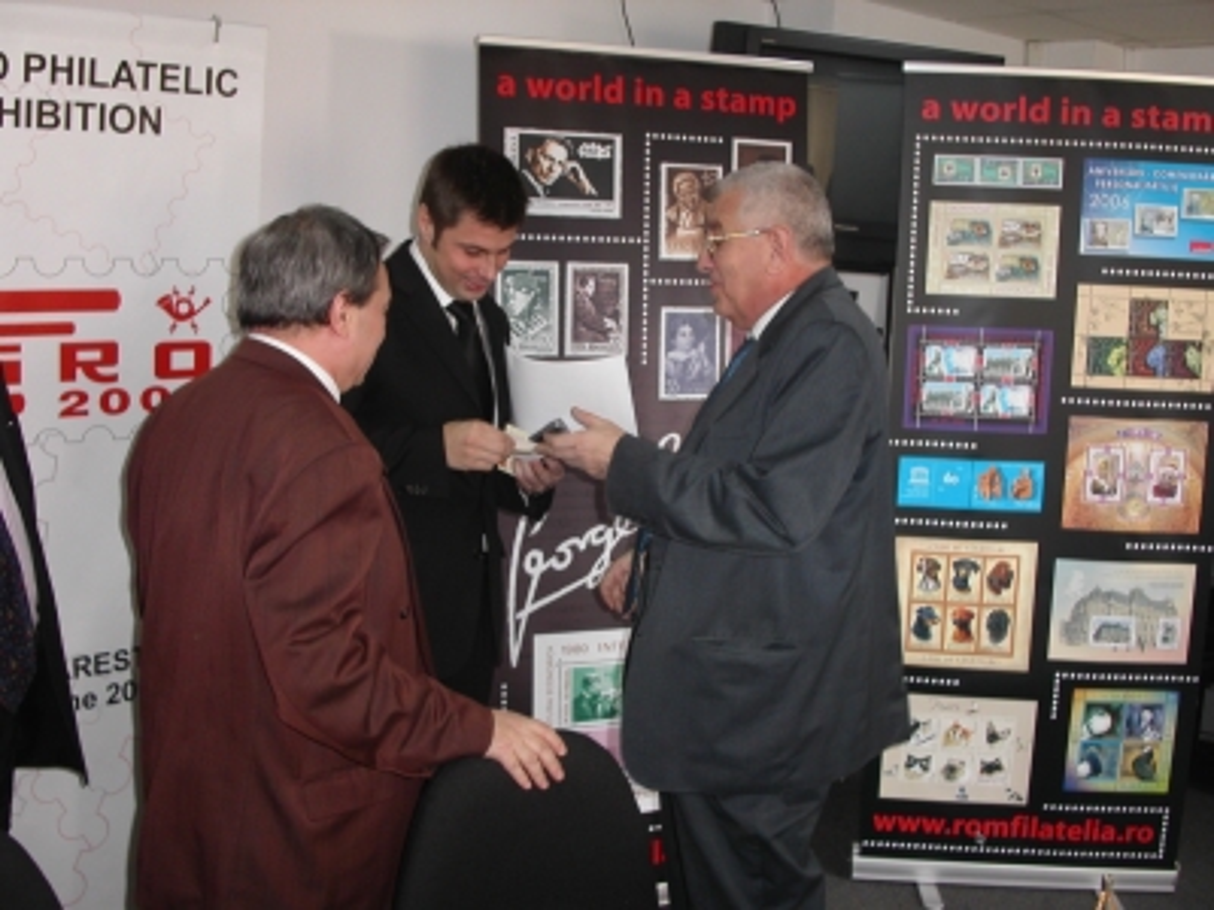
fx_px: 1333
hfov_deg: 49.0
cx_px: 607
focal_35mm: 38
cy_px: 455
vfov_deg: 37.7
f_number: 2.8
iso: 100
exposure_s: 1/30
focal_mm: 7.8
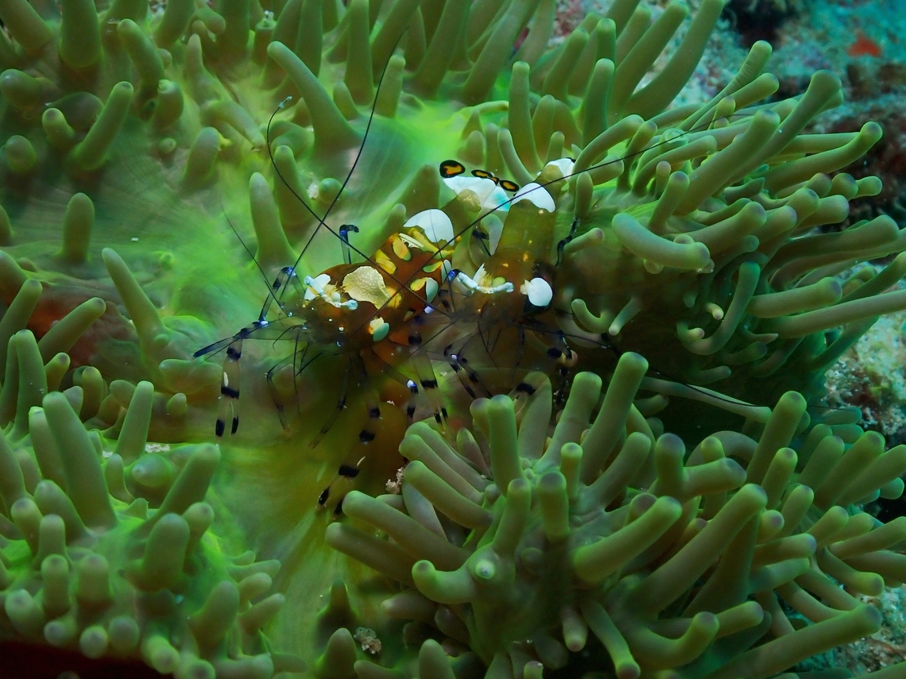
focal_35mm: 100
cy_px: 340
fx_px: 2617
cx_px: 453
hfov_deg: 19.6
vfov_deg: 14.8
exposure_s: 1/200
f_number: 6.3
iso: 200
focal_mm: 18
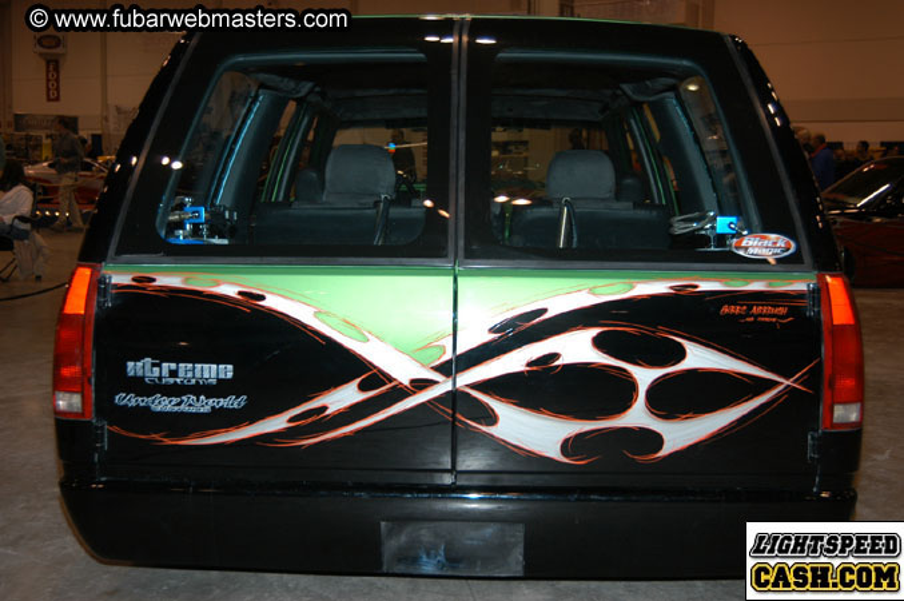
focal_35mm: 51
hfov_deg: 38.9
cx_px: 452
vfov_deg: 26.4
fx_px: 1279
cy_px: 300
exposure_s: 1/60
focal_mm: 34
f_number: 5
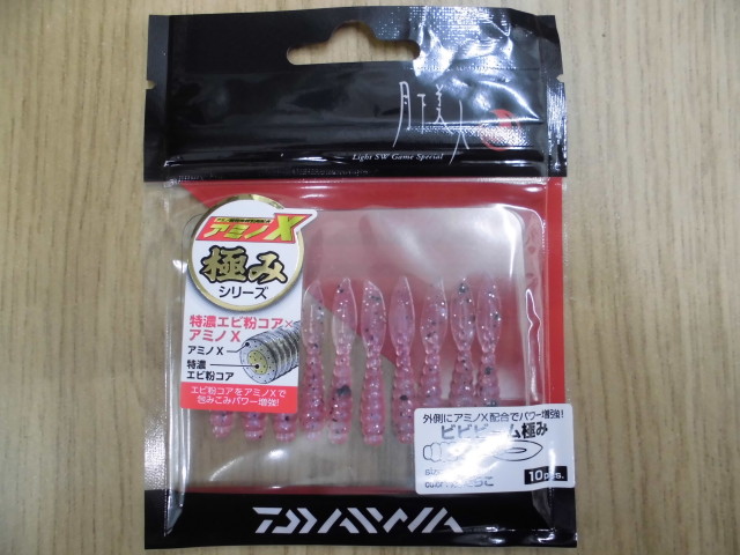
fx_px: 556
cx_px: 370
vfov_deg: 53.1
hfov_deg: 67.3
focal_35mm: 26
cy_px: 278
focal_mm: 4.6
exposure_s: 1/50
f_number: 3.5
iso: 400
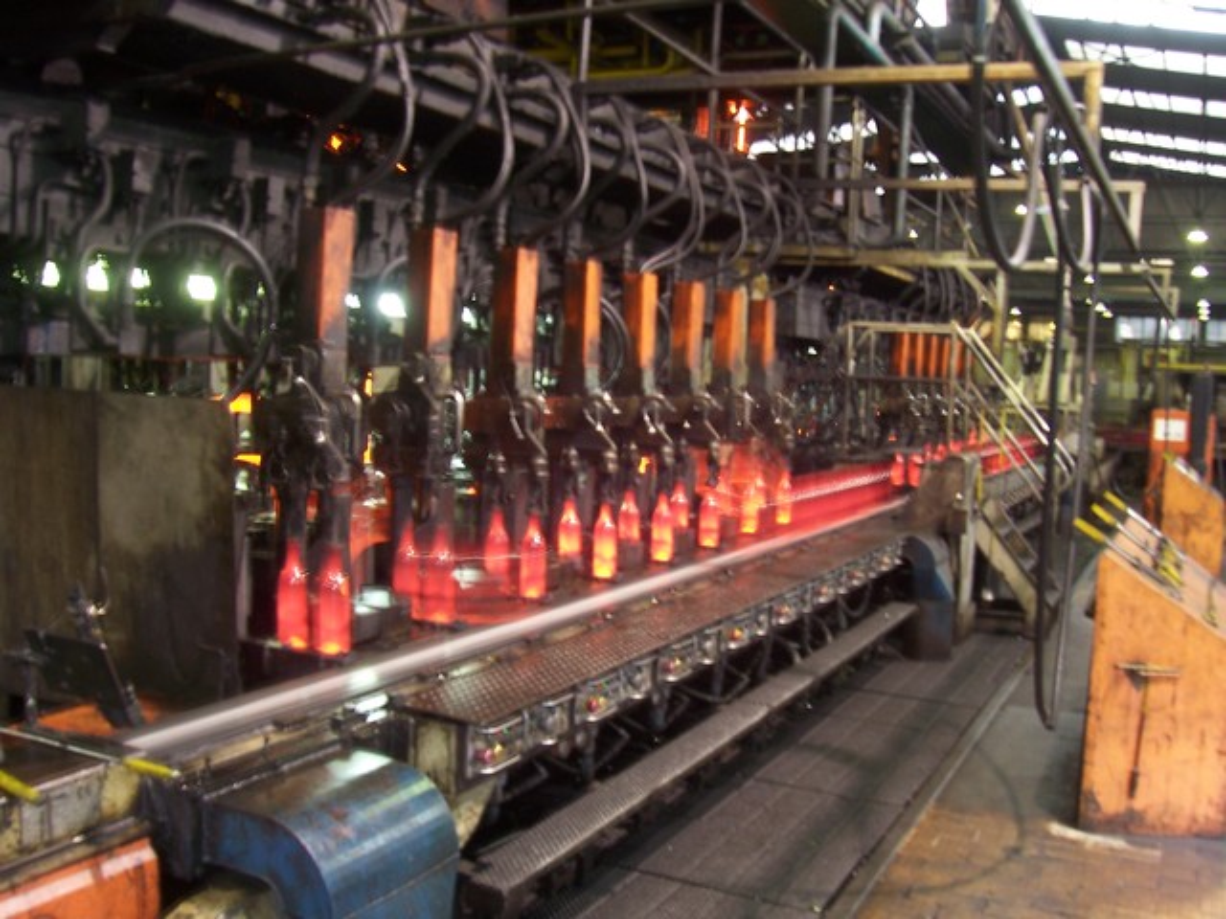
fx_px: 1204
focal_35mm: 34
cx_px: 613
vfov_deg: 41.8
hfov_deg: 54.0
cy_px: 460
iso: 80
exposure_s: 2
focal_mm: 5.6
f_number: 5.6
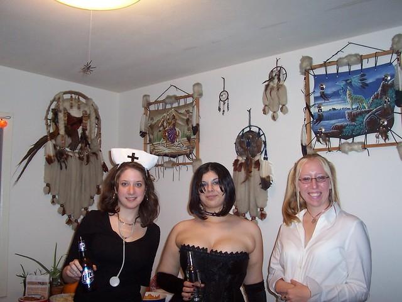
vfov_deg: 38.7
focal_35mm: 37
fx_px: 430
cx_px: 201
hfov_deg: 50.1
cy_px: 151
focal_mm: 5.6
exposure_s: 1/60
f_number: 2.8
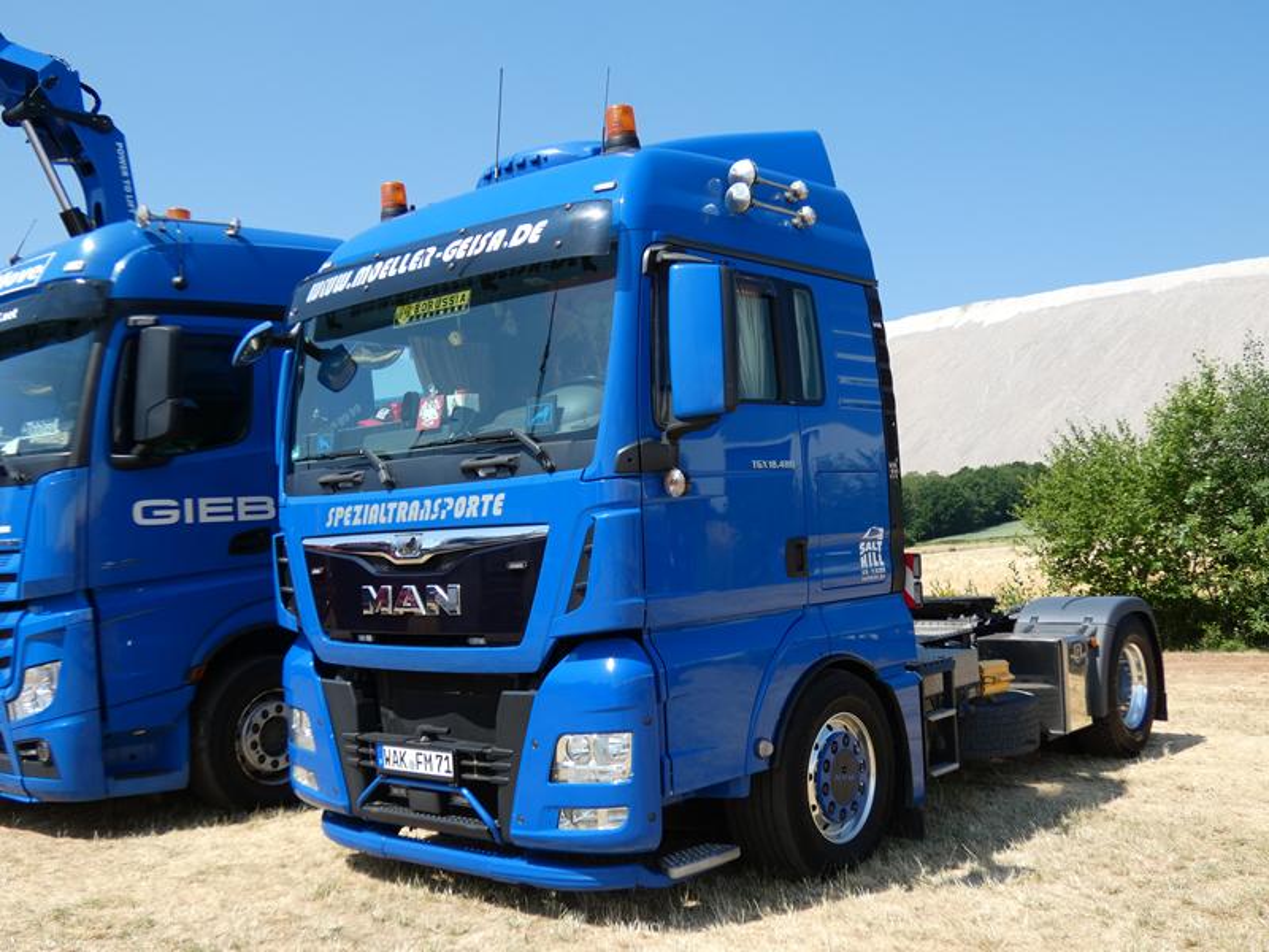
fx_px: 1283
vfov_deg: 40.7
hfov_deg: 52.6
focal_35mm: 35
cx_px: 634
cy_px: 476
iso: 80
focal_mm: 6.2
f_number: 3.4
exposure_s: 1/640
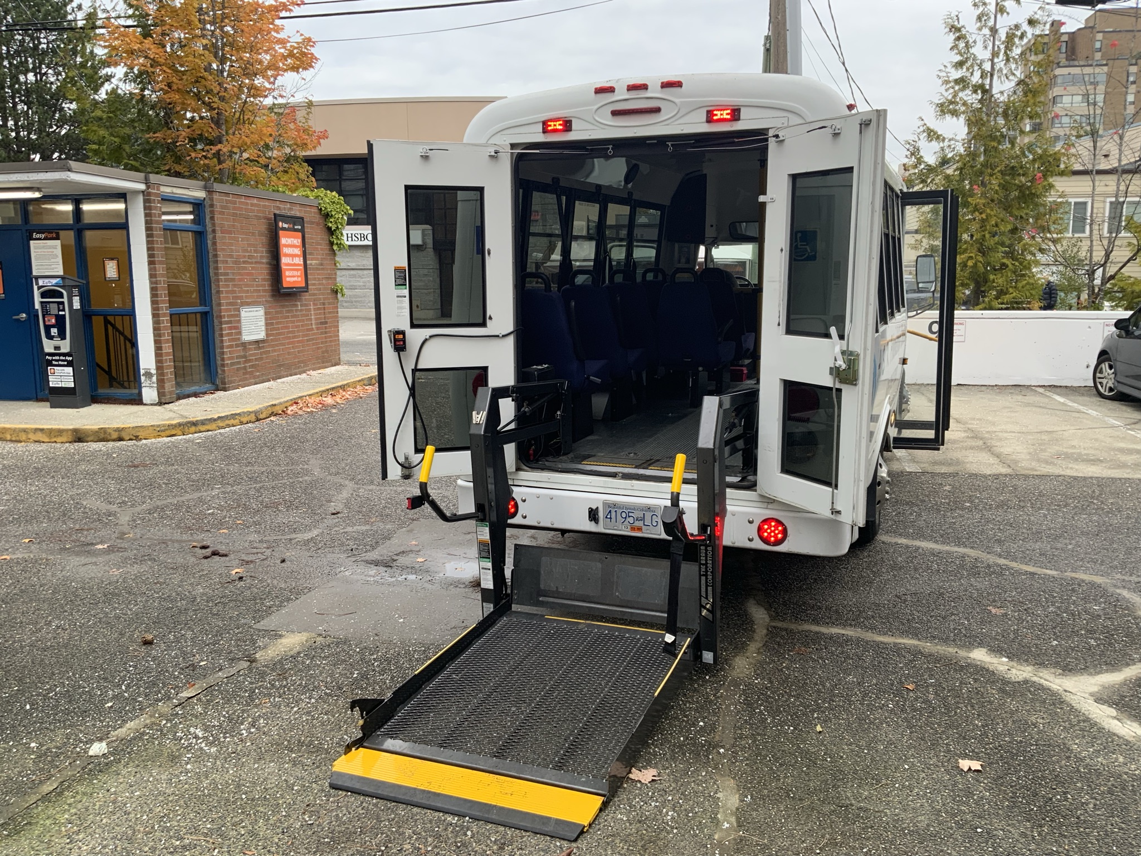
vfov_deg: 48.2
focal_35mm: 29
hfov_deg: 61.7
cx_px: 570
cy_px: 428
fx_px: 956
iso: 25
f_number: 1.8
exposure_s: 1/122
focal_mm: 3
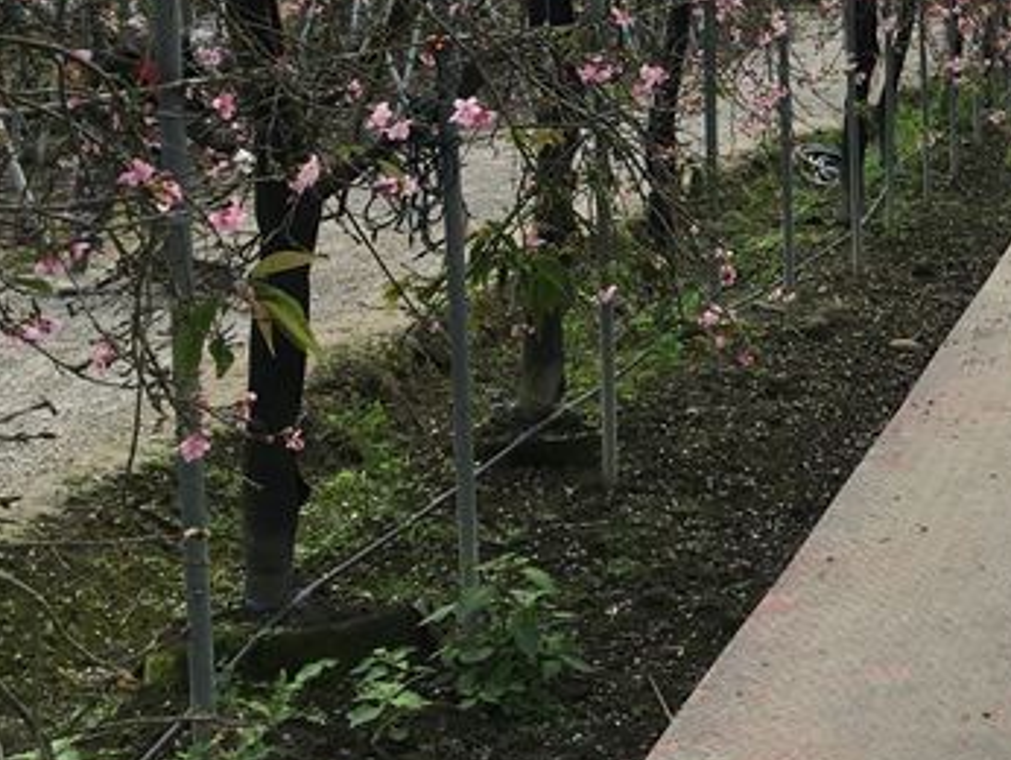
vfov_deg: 21.6
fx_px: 1958
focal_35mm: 67
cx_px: 1145
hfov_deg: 26.4
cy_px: 132
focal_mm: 4.15
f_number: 2.2
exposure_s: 1/596
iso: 25
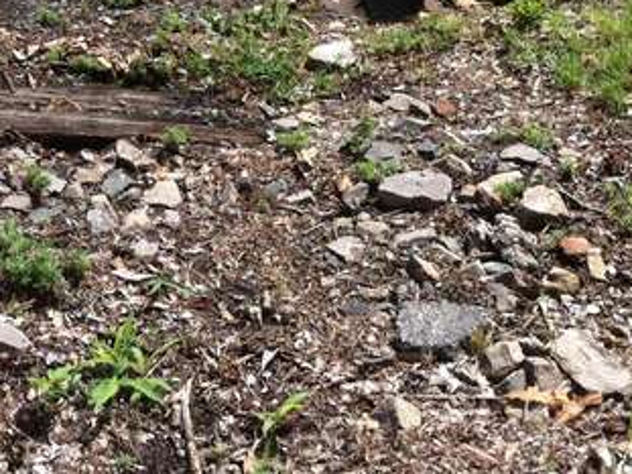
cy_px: -55
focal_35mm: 90
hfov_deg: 20.8
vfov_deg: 15.9
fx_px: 1643
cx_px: -49
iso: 80
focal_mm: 3.85
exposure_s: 1/1160
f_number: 2.8
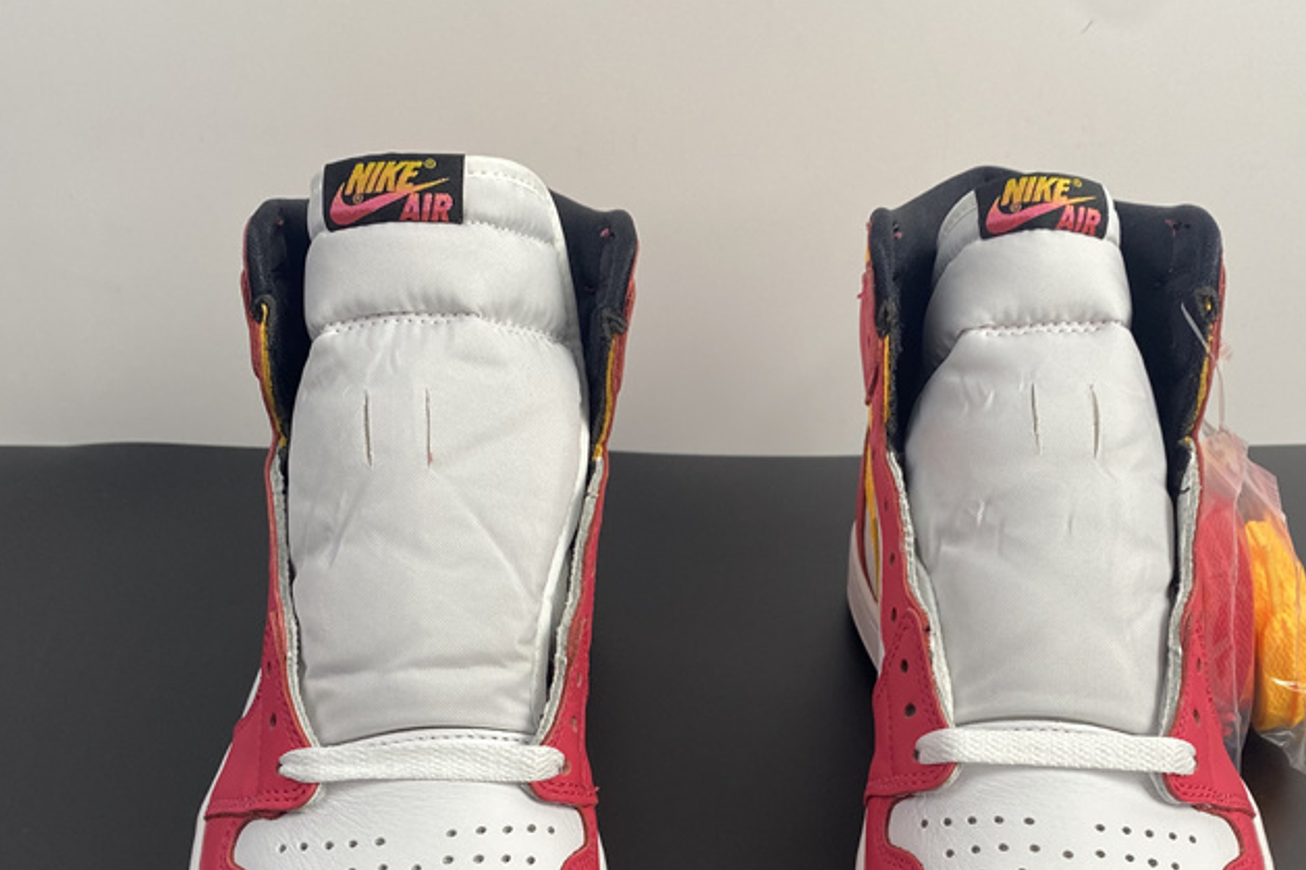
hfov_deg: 45.4
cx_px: 727
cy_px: 700
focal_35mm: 43
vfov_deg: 30.4
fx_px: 1559
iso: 64
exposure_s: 1/100
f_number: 1.8
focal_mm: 4.25
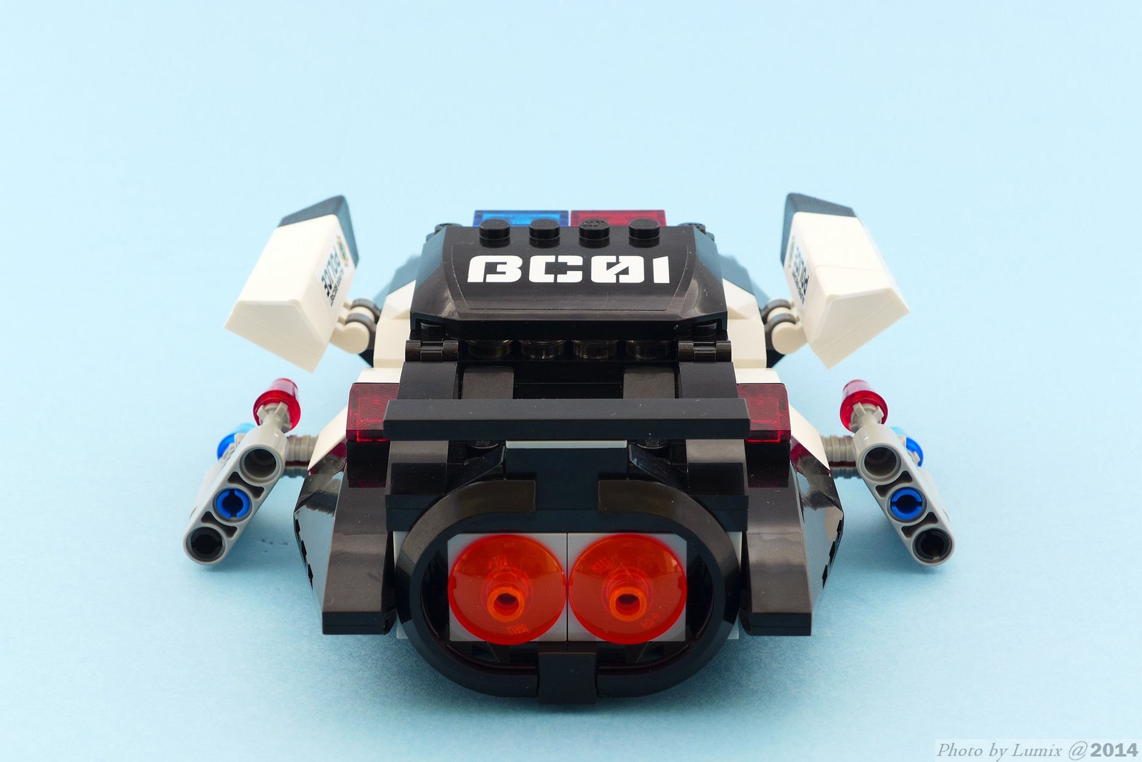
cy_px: 381
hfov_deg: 30.9
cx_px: 571
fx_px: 2062
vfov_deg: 20.9
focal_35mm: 65
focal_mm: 12.8
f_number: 4.5
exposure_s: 1/10
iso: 80
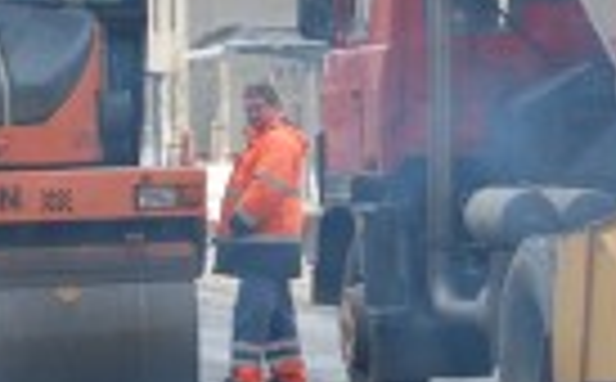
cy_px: 162
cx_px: 670
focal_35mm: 234
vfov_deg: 5.6
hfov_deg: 8.9
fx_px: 3920
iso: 100
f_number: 5.6
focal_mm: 38
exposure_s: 1/125
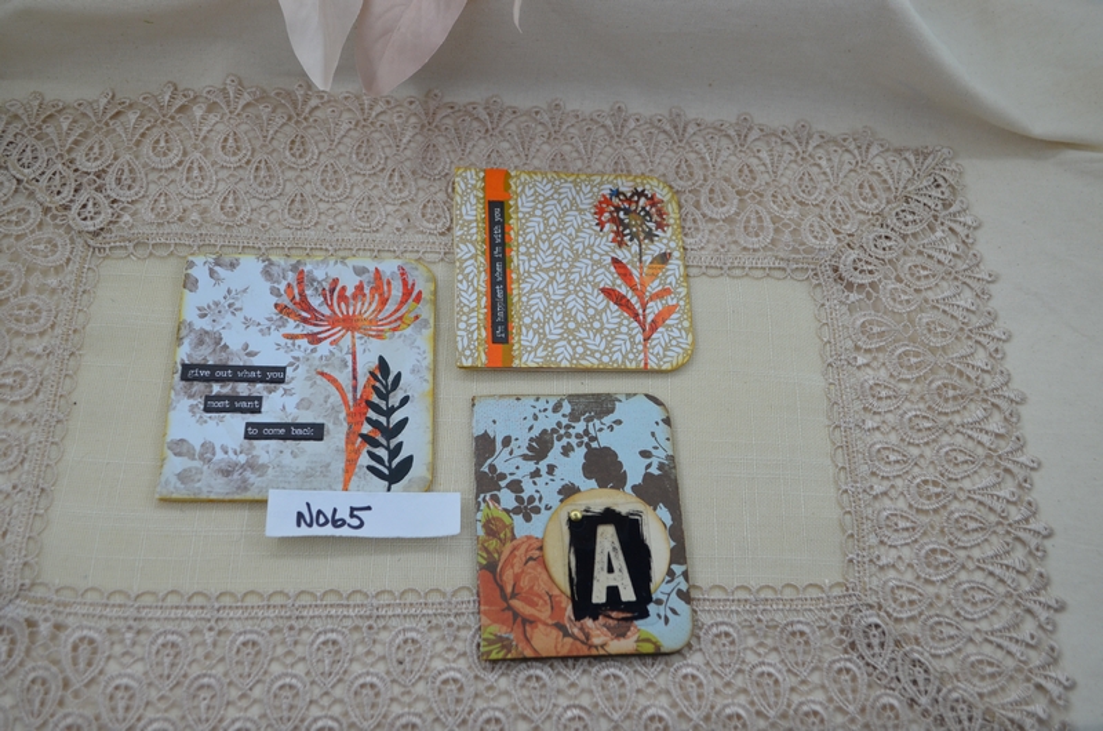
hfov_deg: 53.2
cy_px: 366
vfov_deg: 36.7
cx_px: 552
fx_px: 1101
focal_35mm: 36
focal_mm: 24
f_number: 5
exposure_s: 1/100
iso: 400
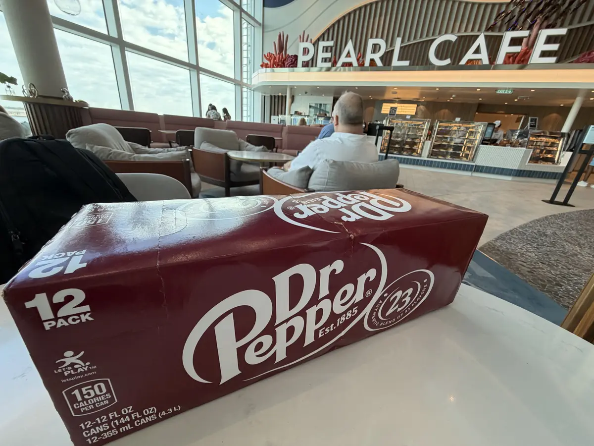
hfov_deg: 102.1
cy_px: 223
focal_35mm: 14
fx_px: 240
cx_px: 297
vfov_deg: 85.7
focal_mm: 2.22
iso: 80
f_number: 2.2
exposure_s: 1/117
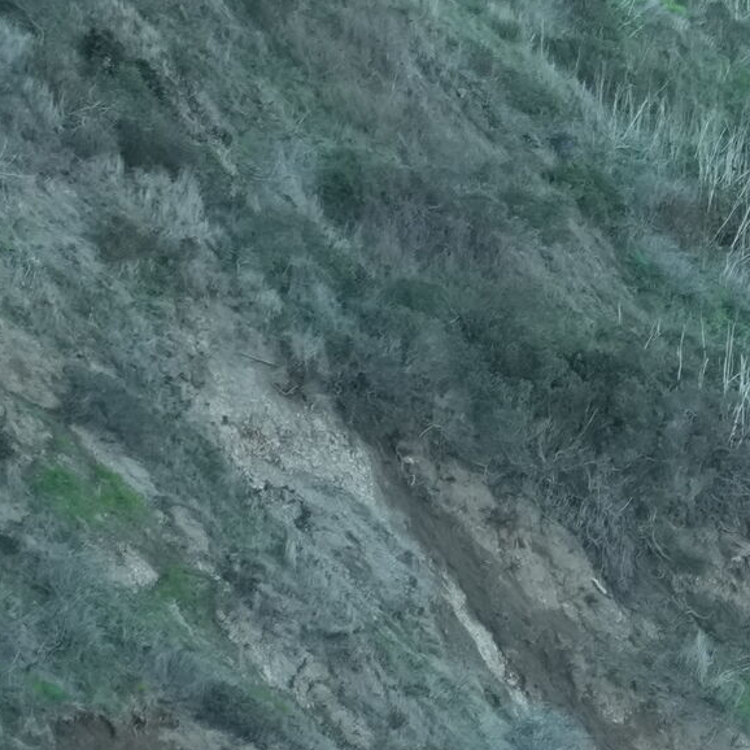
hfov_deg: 2.5
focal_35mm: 686
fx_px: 16816
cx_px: 1508
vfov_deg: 2.6
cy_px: 766
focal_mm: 108
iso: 800
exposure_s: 1/200
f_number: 6.3
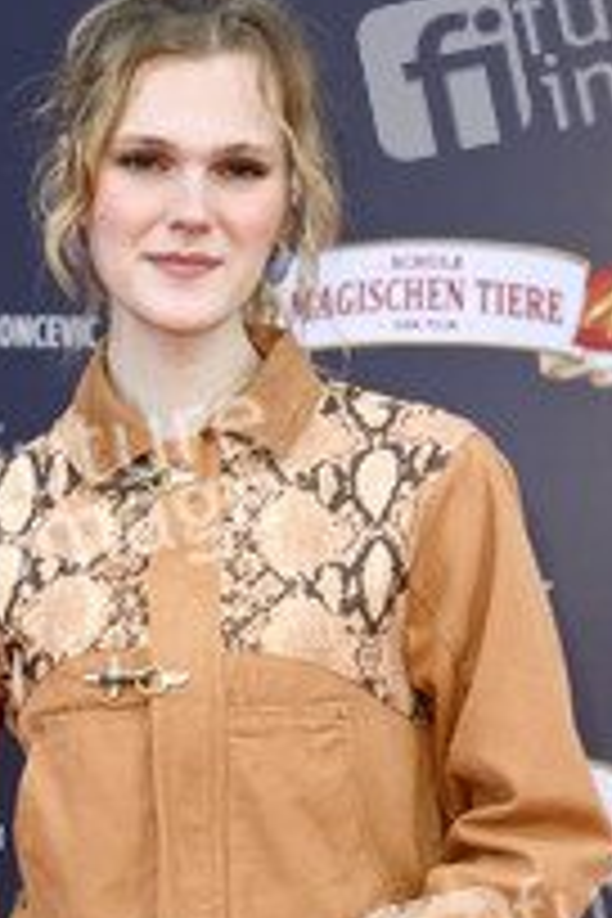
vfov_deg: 10.5
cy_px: 729
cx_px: 180
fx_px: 4998
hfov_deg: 7.0
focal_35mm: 196
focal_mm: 100
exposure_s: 1/250
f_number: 5.6
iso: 640
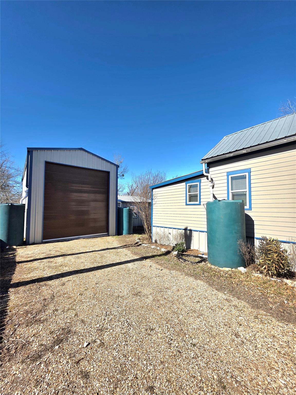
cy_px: 198
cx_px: 148
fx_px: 148
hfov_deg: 89.9
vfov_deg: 106.2
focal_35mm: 13
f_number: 1.9
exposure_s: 1/3333
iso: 40
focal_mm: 2.2
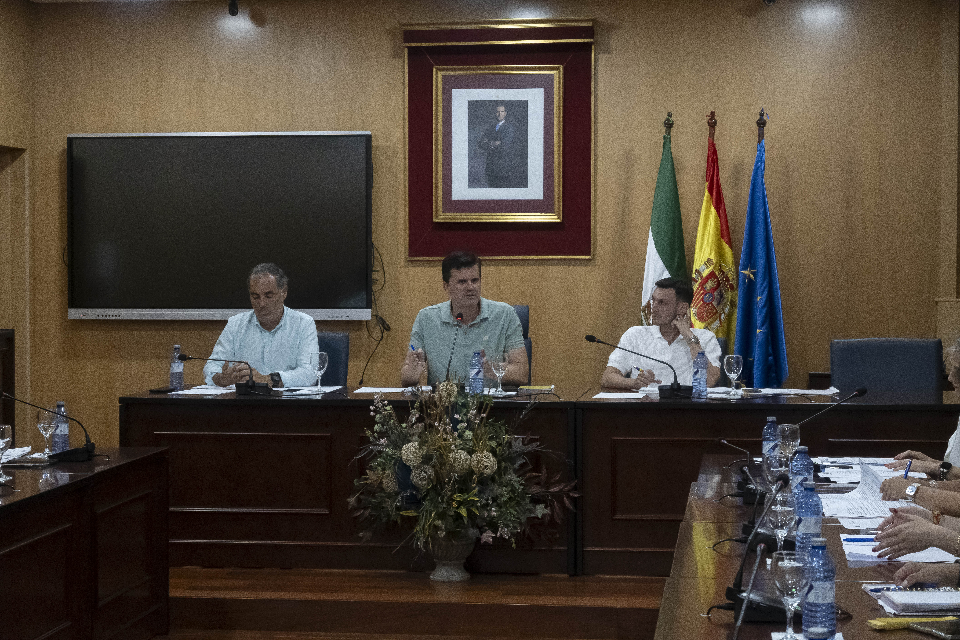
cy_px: 320
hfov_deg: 27.0
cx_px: 480
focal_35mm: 75
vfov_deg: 18.2
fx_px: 2000
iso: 6400
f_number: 6.3
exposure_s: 1/200
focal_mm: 50
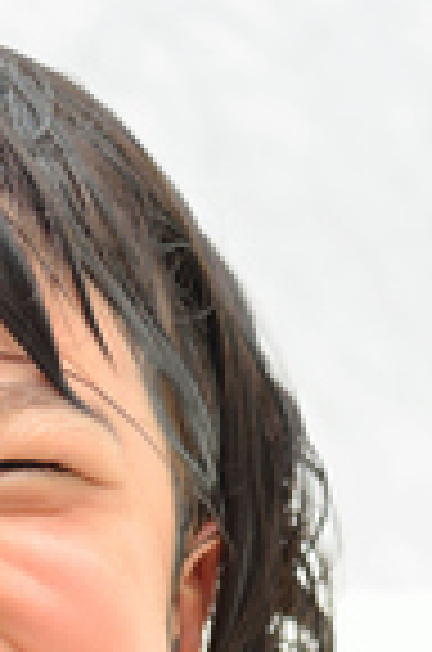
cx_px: -189
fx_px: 2940
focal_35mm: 163
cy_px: 814
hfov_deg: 8.2
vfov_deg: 12.3
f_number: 3.2
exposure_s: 1/200
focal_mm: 35
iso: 100
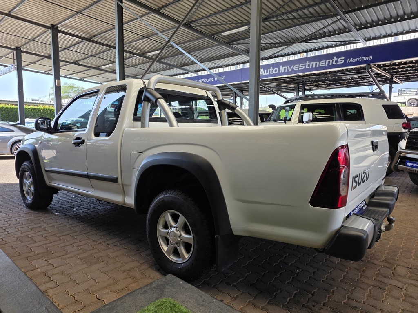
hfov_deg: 73.9
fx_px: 278
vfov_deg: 58.9
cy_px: 156
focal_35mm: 23
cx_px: 209
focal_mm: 6.25
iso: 40
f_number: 1.7
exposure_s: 1/359
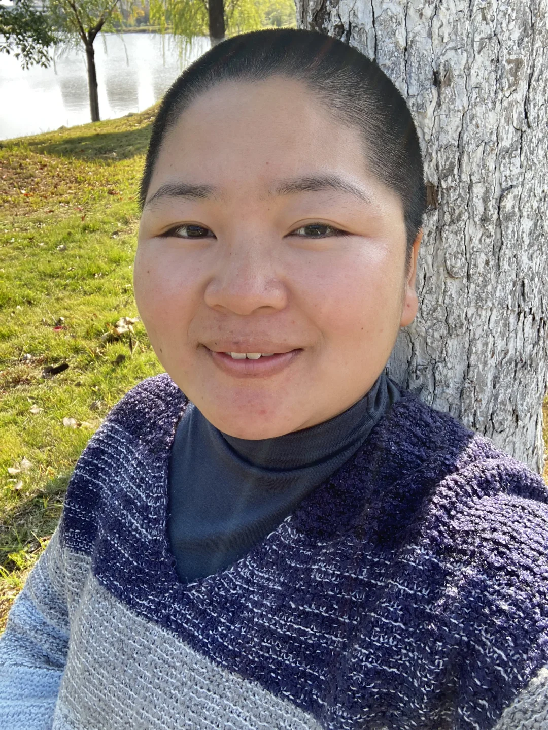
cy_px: 365
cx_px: 274
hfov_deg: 44.2
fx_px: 675
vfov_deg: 56.8
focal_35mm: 32
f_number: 2.2
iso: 20
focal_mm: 2.87
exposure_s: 1/129
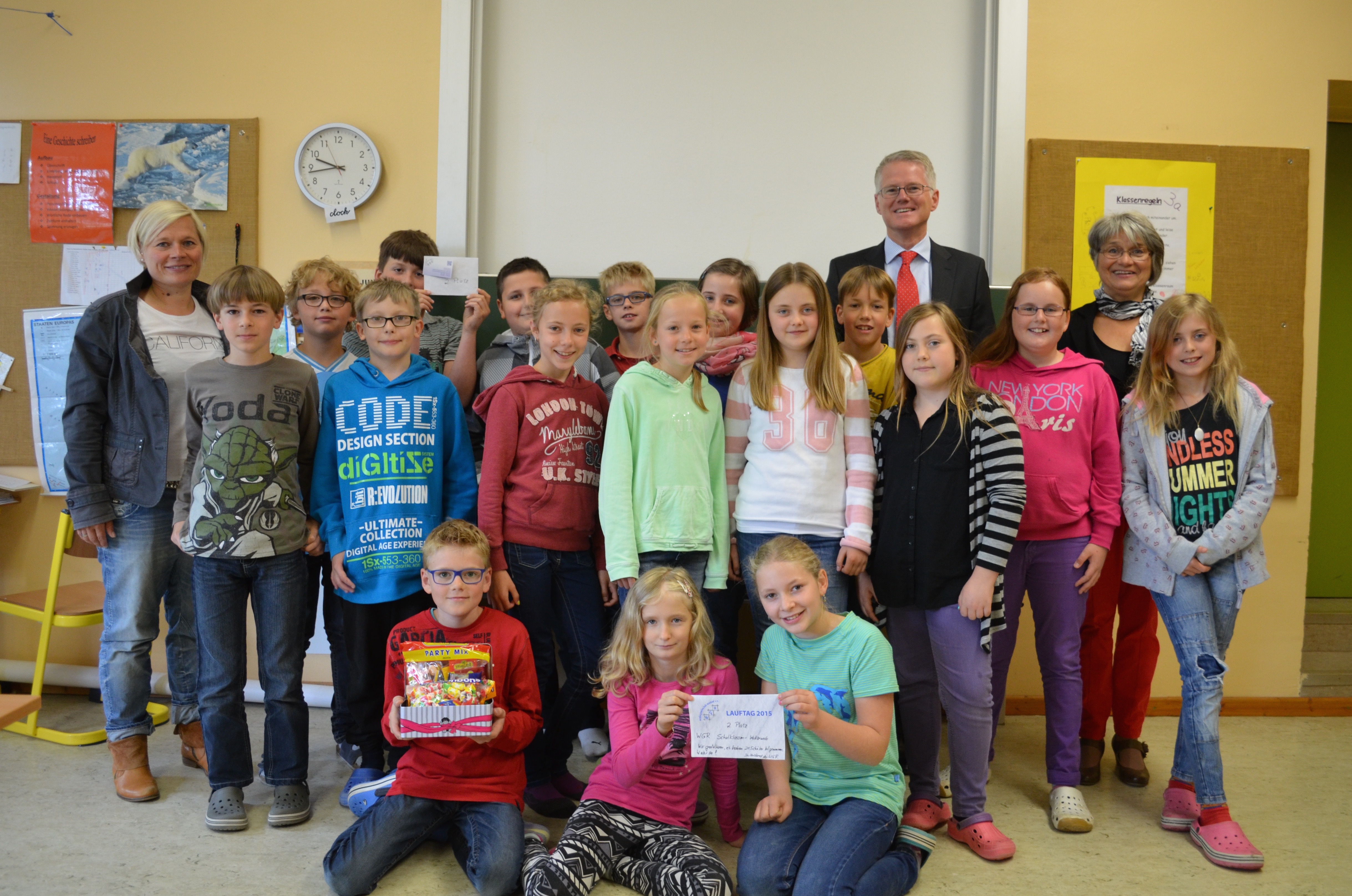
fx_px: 1124
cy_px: 448
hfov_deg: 62.0
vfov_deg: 43.4
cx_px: 676
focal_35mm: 30
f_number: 3.8
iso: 800
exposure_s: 1/80
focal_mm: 20
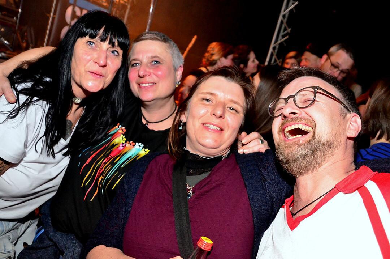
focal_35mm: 30
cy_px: 130
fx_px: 324
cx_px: 195
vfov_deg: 43.5
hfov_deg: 62.0
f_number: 5.6
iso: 3200
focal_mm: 20
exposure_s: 1/20
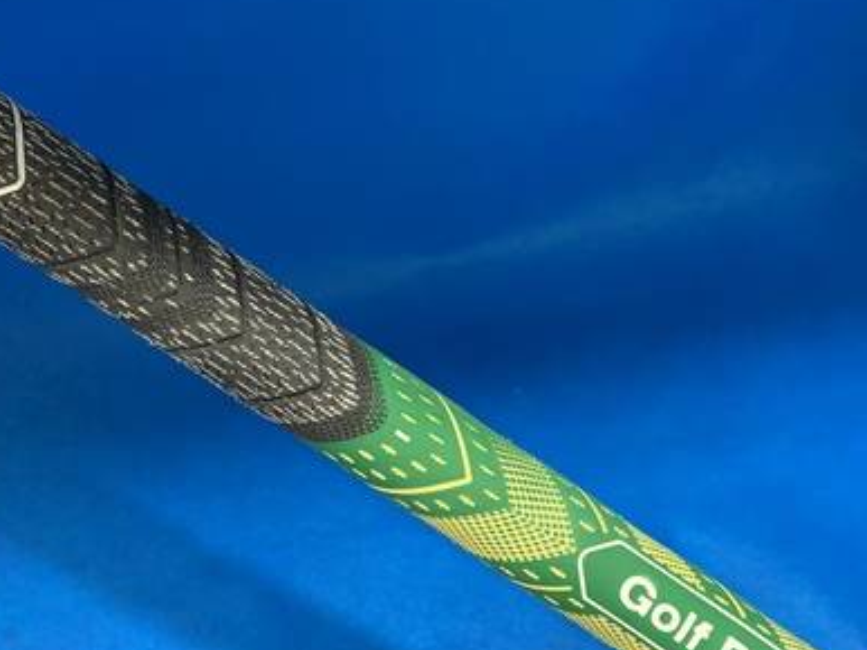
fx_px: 1077
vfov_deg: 33.5
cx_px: 329
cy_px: 361
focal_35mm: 43
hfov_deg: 43.5
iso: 320
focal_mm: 4.25
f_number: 1.8
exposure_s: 1/60
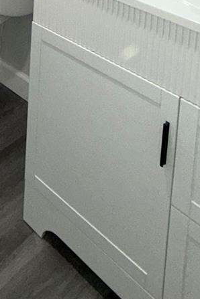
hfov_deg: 25.4
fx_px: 417
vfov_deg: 28.2
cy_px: -136
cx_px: -11
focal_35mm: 50
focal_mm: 2.22
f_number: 2.2
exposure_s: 1/120
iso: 125
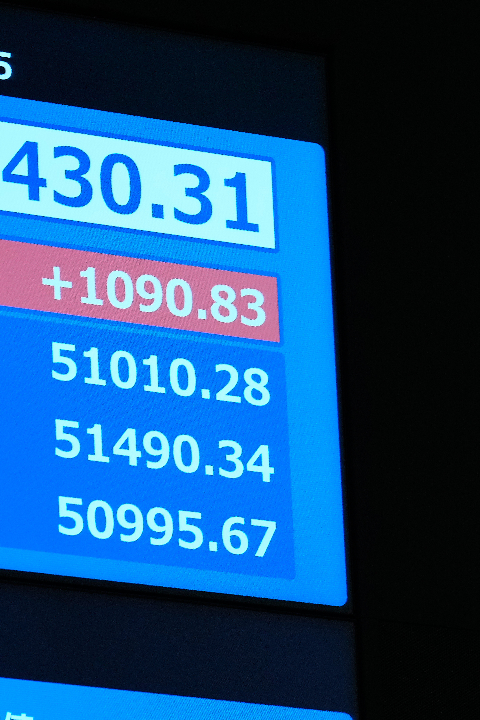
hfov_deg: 3.9
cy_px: 360
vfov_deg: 5.9
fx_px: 6979
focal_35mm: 349
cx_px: 353
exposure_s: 1/250
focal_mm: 155
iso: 1250
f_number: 4
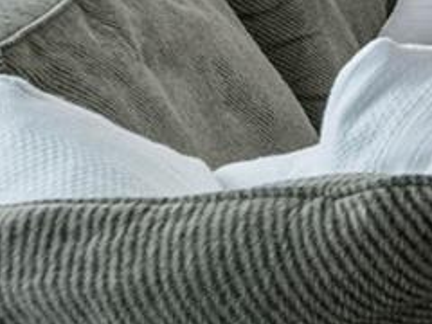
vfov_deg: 10.3
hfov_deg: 9.3
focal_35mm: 123
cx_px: 1541
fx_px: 1535
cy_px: -475
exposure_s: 1/3
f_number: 8
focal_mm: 15
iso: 500
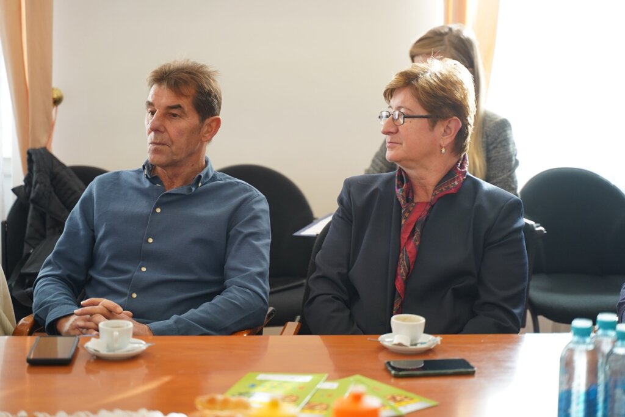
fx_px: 1302
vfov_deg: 18.2
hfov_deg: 27.0
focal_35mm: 75
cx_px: 312
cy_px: 208
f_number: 2.8
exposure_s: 1/200
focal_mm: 75
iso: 1250
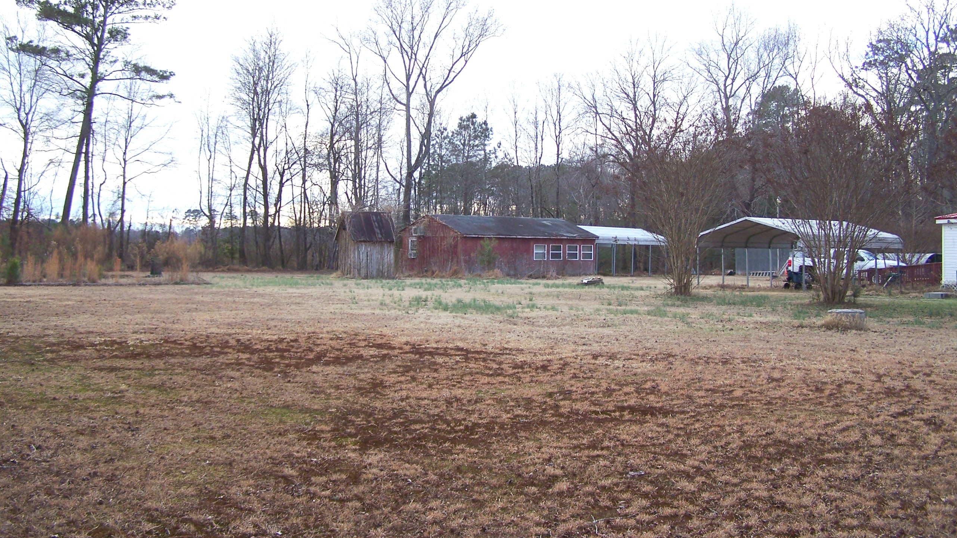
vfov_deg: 28.3
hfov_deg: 48.4
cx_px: 479
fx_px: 1066
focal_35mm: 42
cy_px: 235
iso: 64
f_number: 2.8
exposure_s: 1/250
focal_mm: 6.3
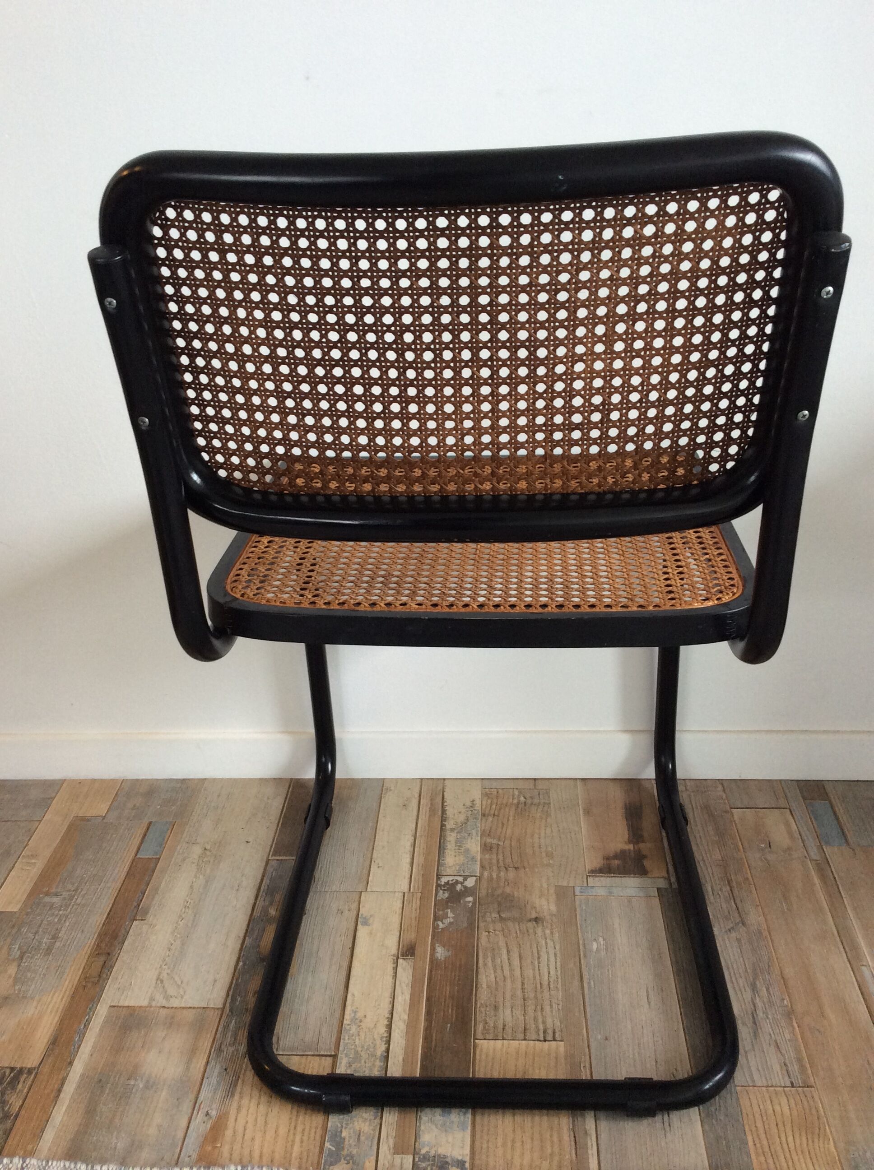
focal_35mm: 32
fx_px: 1080
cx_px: 437
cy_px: 585
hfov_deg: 44.1
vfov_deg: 56.9
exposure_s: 1/25
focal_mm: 3.3
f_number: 2.4
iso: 64
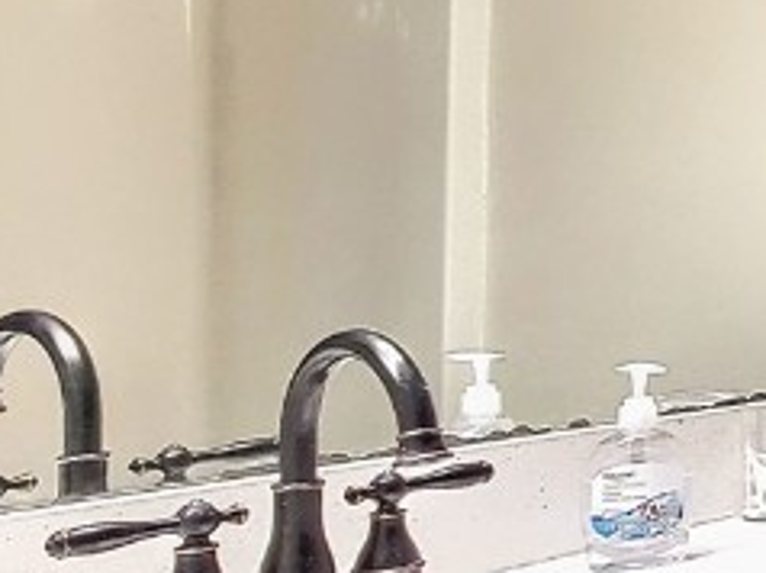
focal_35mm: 56
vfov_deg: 26.0
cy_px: 341
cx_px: 1464
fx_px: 1238
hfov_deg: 20.4
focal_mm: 2.2
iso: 160
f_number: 2.2
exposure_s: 1/60
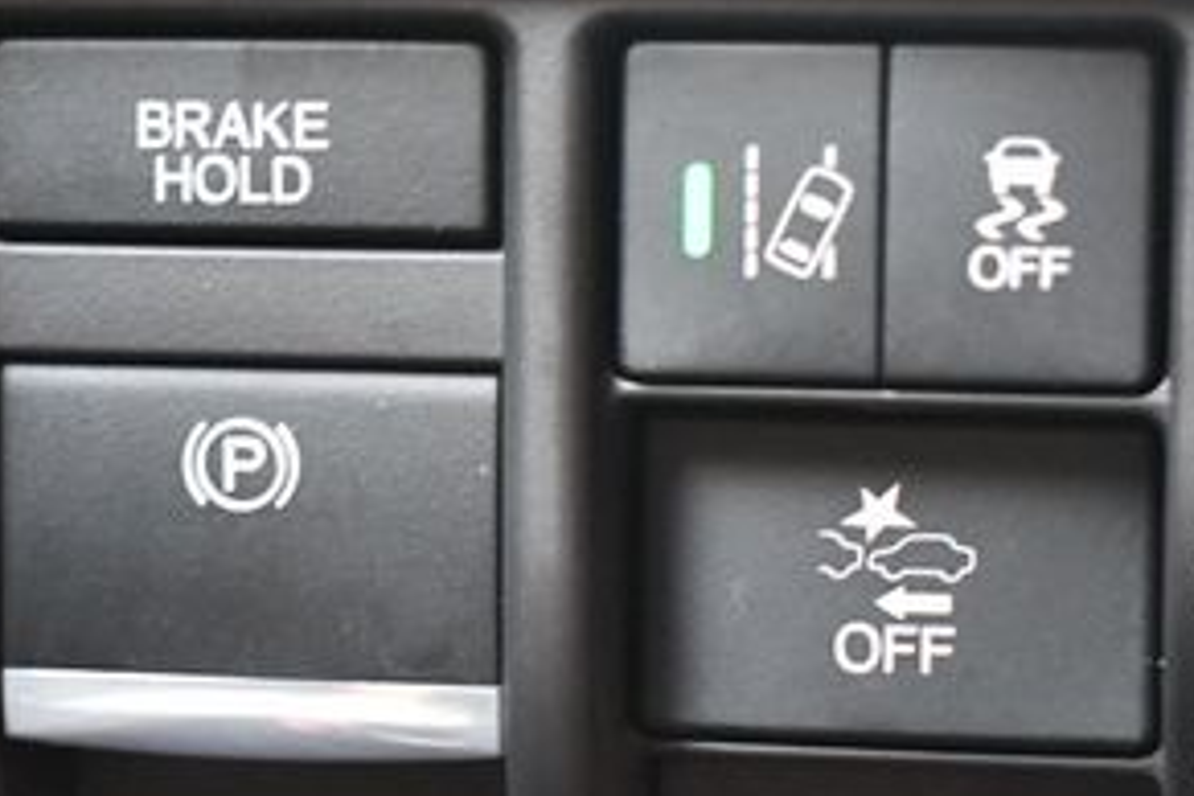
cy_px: 509
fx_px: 4378
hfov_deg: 15.5
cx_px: 562
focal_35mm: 132
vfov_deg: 10.4
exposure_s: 1/60
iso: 5600
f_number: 5
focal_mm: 40
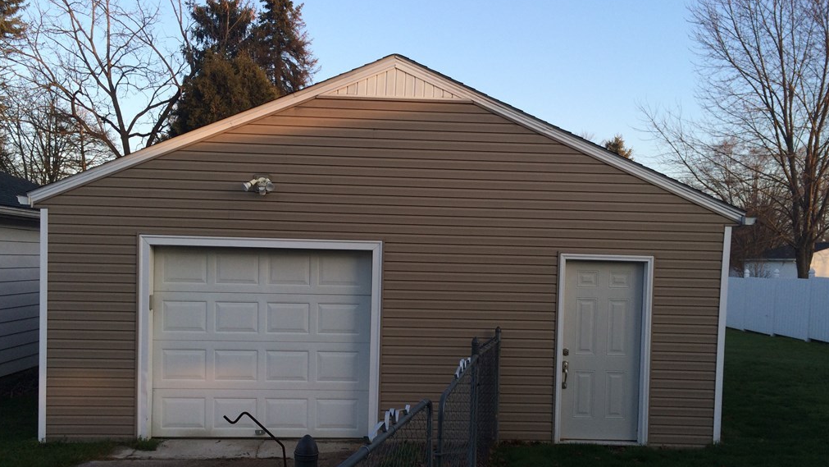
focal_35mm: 32
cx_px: 412
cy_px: 290
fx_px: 704
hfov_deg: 61.0
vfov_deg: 36.5
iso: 32
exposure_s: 1/354
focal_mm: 4.15
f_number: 2.2
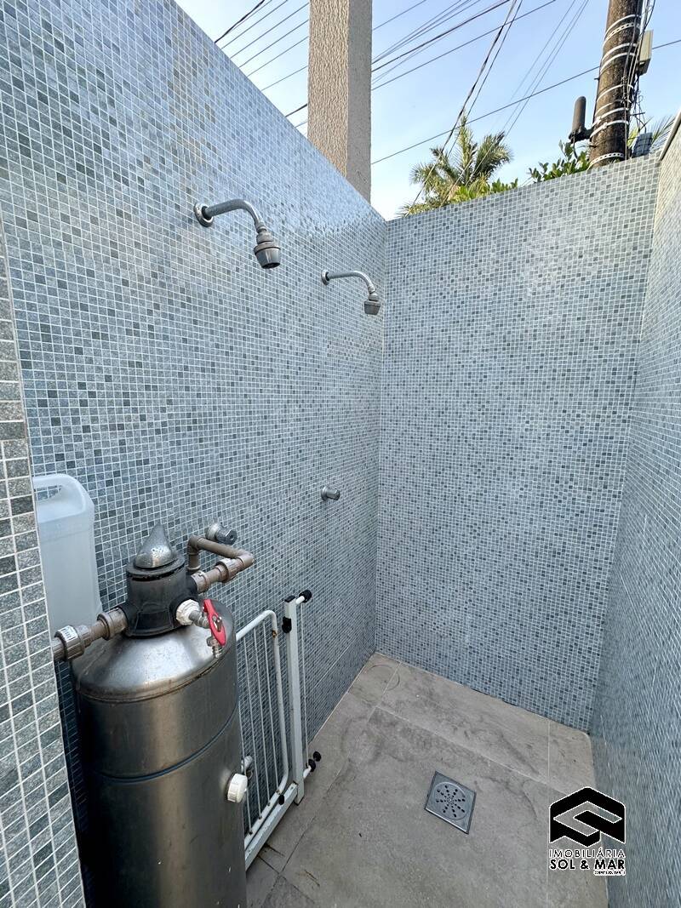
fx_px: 367
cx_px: 340
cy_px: 454
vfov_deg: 102.1
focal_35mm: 14
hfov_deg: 85.7
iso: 80
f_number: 2.2
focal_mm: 2.22
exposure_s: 1/99
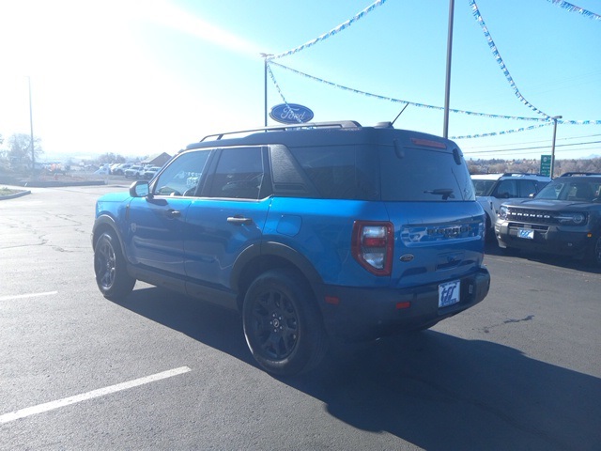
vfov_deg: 51.4
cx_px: 300
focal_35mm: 27
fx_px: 469
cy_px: 226
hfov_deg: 65.3
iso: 41
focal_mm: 3.94
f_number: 1.8
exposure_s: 1/978
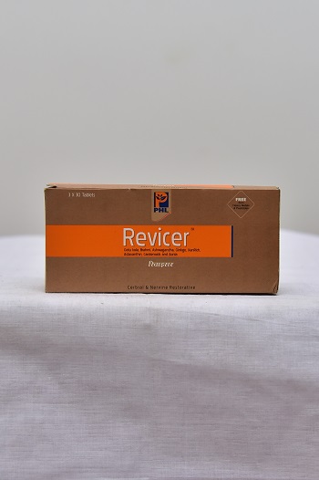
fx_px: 772
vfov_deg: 34.5
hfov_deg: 23.4
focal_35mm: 58
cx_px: 160
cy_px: 240
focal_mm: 58
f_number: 4.5
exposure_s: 1/125
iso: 1600
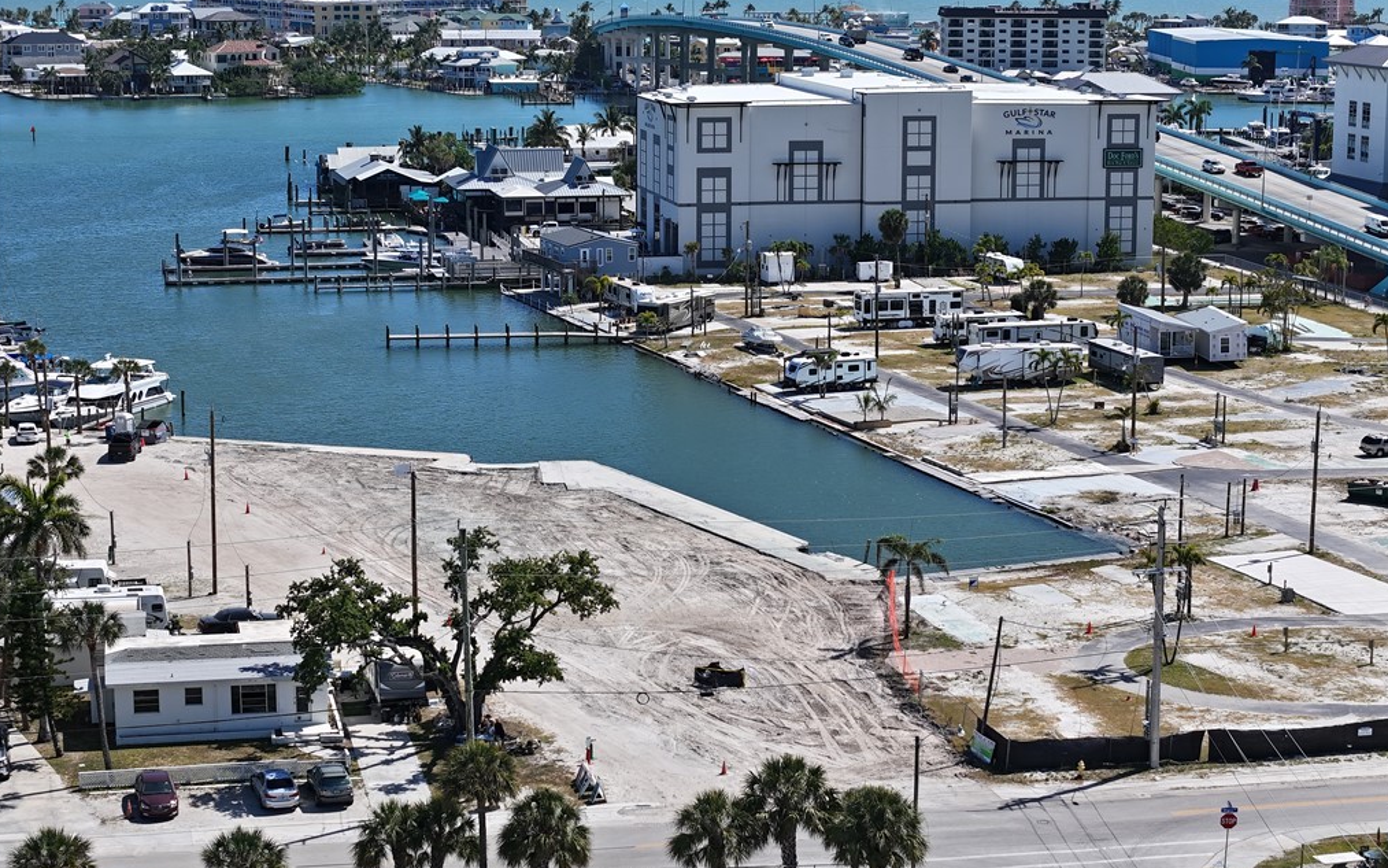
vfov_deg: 17.4
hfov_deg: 27.5
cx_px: 695
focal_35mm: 75
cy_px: 439
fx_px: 2837
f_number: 2.8
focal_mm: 19.35
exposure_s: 1/1250
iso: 100
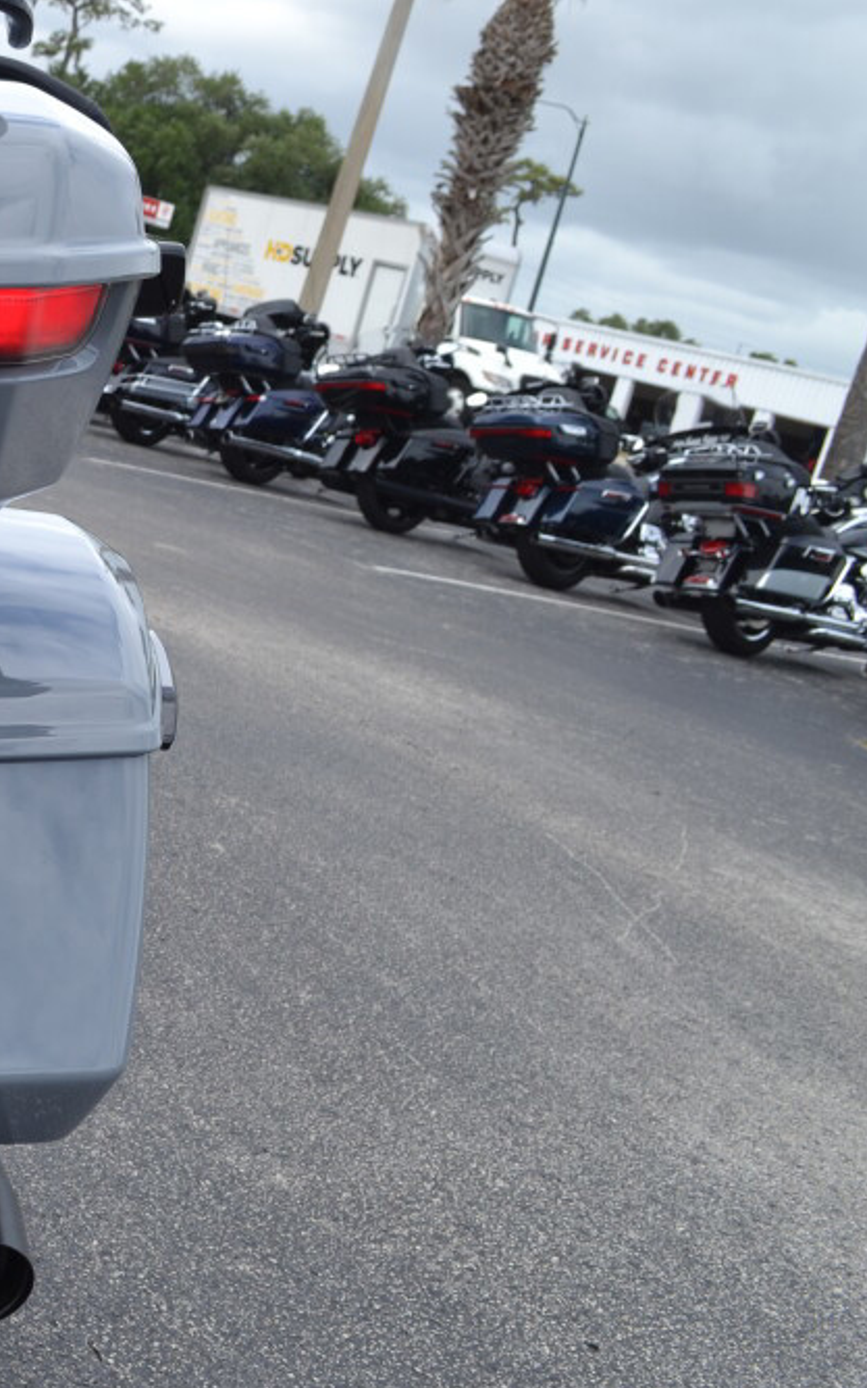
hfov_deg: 20.9
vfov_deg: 36.9
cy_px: 631
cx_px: -339
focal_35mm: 55
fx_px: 2079
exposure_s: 1/250
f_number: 8
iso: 100
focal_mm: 20
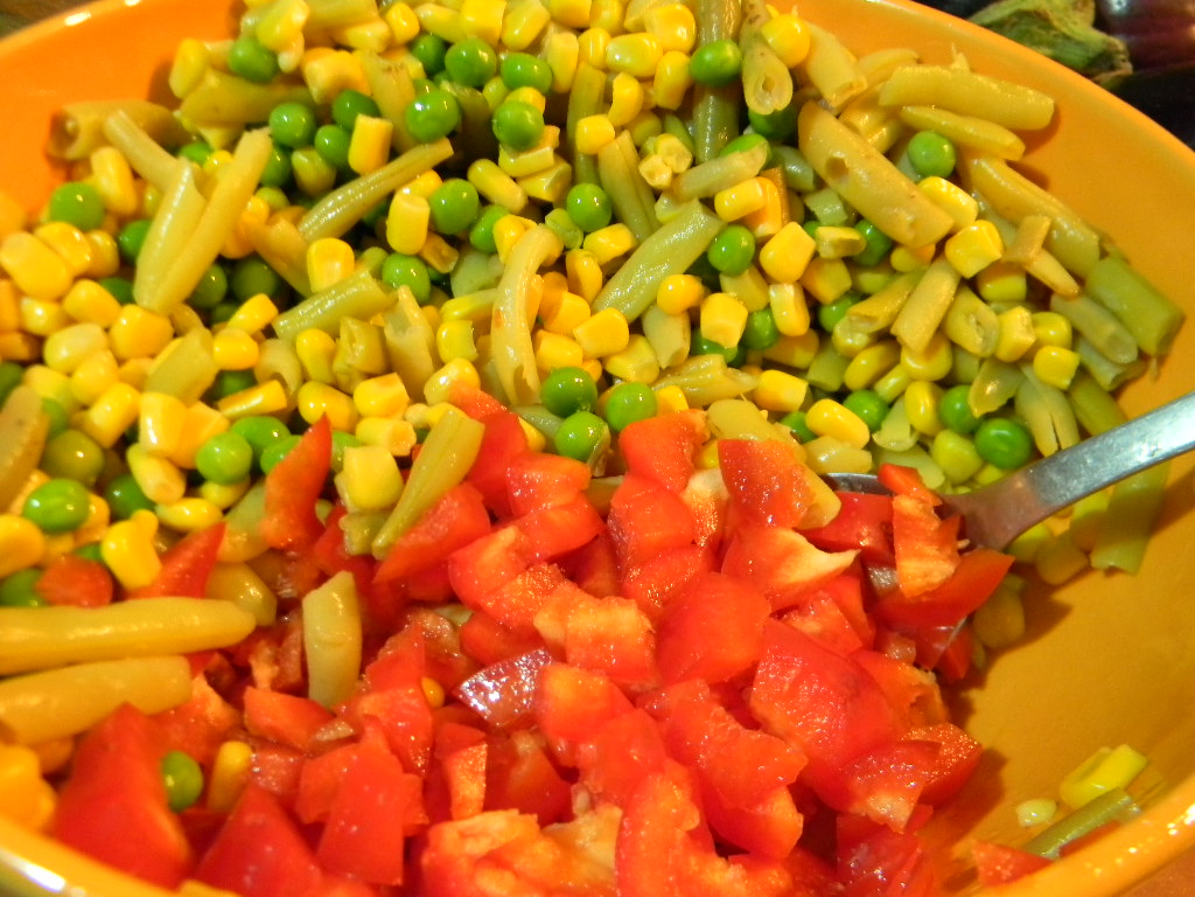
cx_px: 598
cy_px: 448
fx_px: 1243
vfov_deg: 39.7
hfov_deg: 51.4
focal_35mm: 36
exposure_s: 1/9.8
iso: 400
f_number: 3.7
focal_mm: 6.4
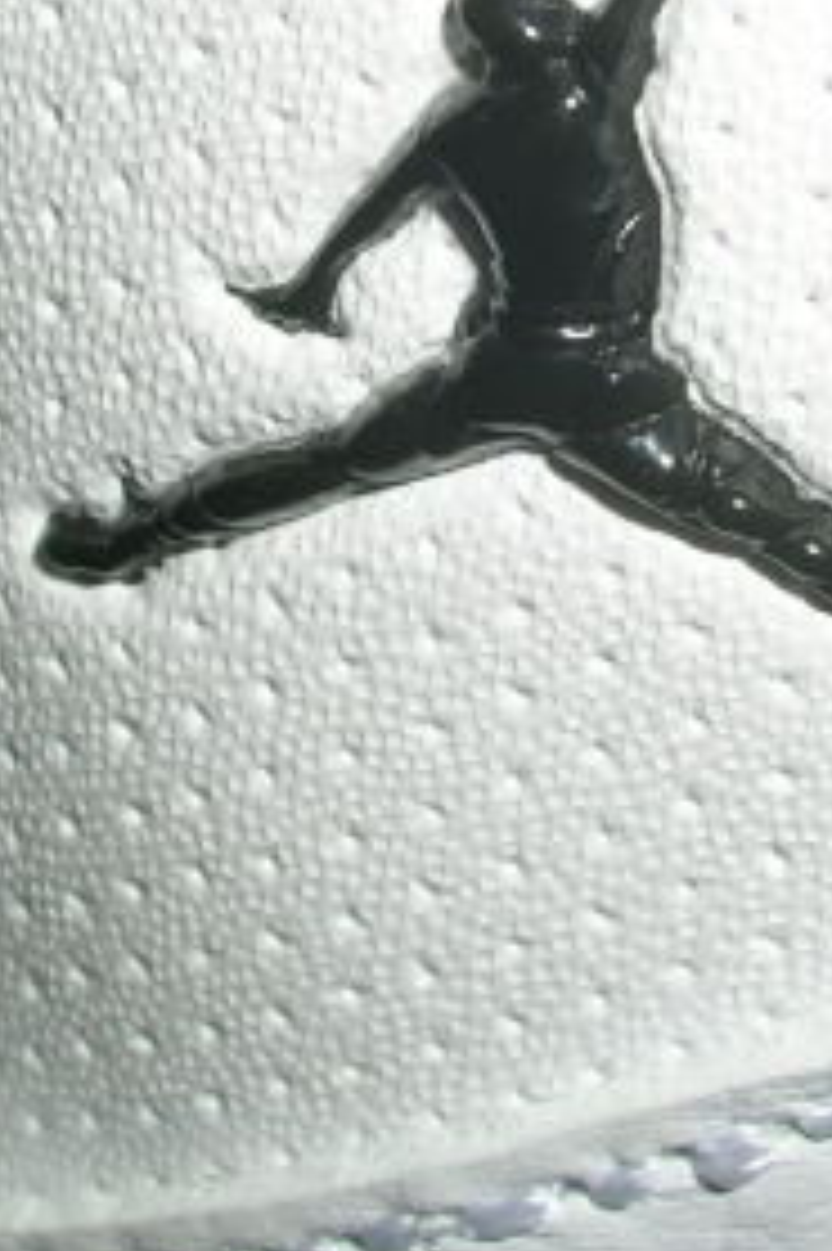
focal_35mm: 127
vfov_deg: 16.0
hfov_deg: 10.8
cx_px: 589
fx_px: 4408
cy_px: 230
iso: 50
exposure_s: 1/60.1
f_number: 5.5
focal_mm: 8
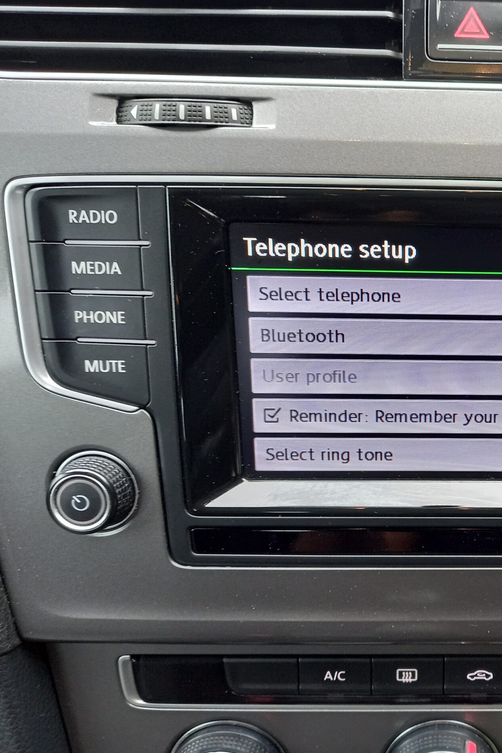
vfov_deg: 54.4
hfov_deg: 35.4
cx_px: 460
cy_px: 380
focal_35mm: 35
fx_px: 732
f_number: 2
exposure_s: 1/30
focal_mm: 4.6
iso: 200
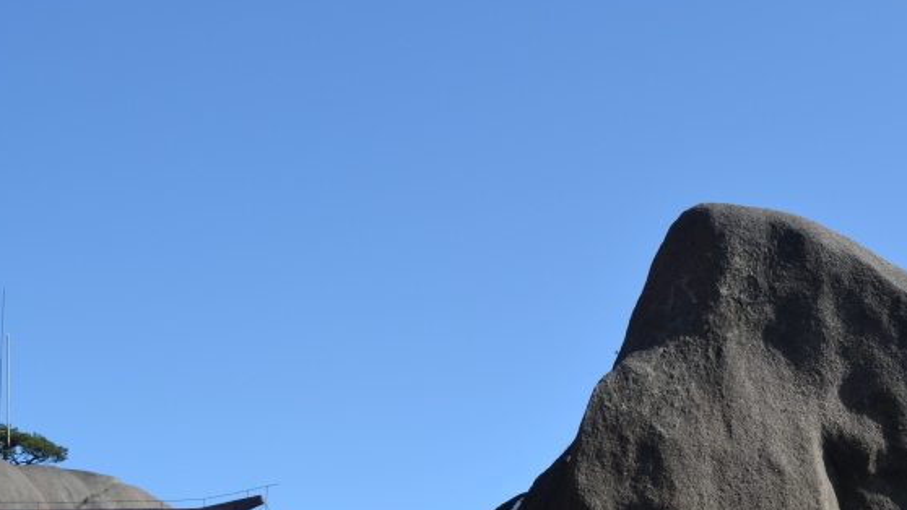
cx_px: 710
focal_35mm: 75
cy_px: 277
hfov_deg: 27.7
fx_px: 1804
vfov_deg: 16.1
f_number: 7.1
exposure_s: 1/200
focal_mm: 26
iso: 100
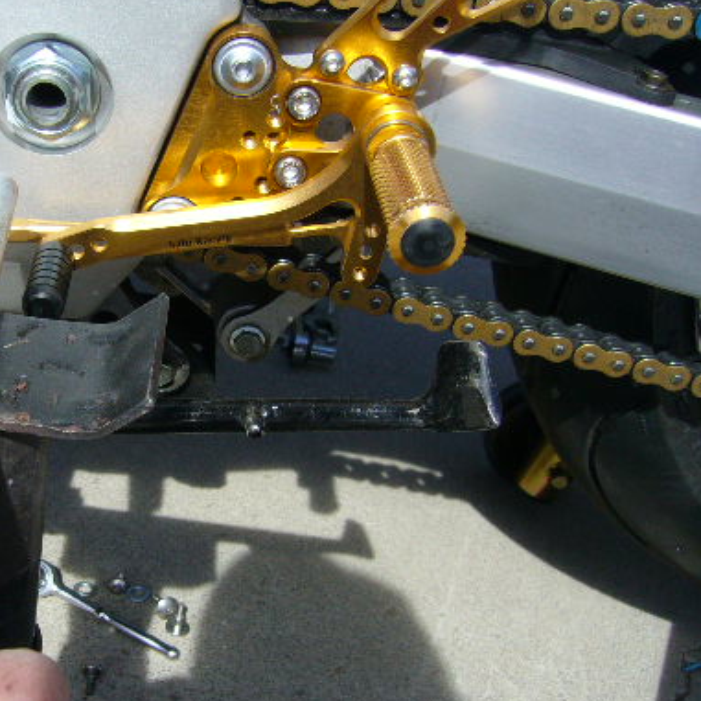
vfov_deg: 32.8
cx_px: 116
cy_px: 373
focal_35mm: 52
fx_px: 1191
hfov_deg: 31.7
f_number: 5.6
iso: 100
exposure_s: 1/320
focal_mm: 5.8
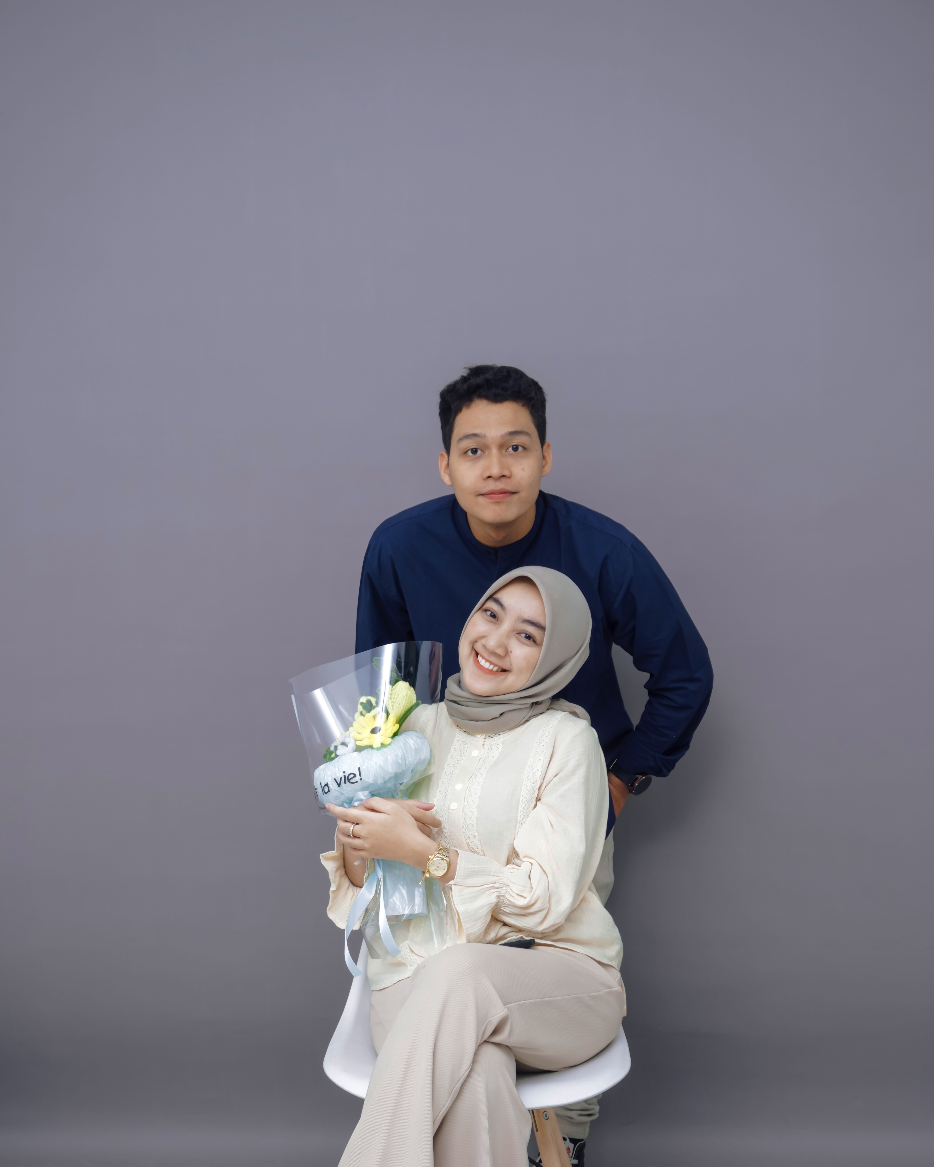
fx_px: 1713
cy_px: 689
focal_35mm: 50
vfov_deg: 37.5
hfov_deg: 30.5
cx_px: 466
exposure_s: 1/100
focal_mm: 29
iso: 200
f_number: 5
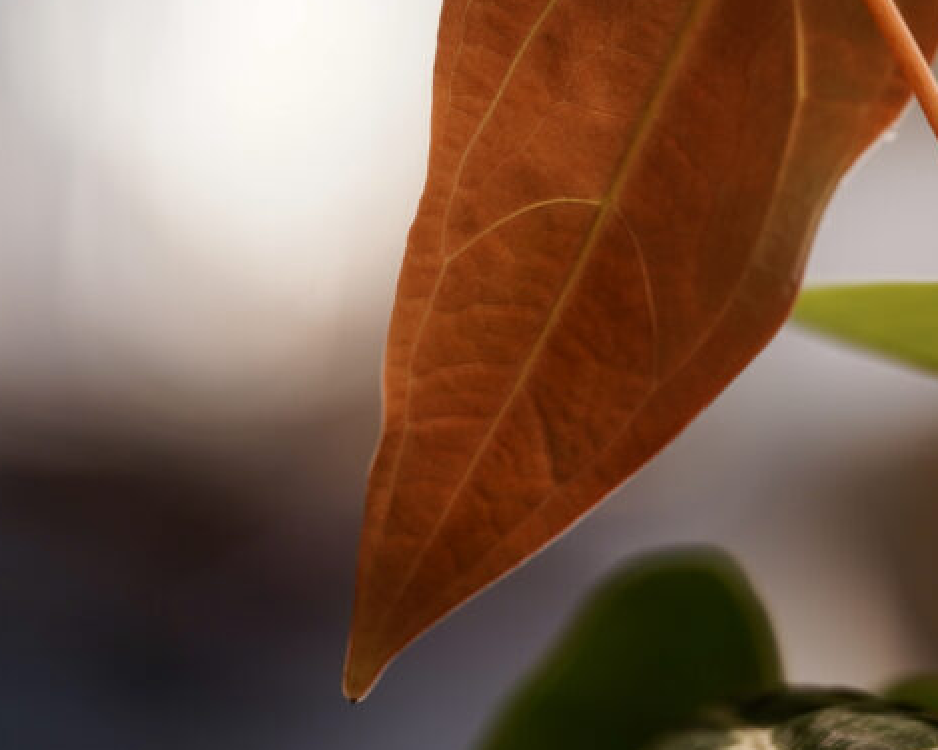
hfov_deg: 8.5
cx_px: 643
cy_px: 177
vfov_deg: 6.8
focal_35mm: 226
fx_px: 6271
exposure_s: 1/100
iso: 400
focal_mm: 110
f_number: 2.8
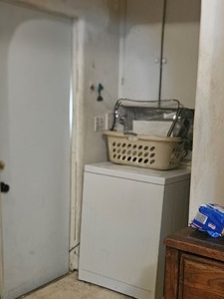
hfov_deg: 29.7
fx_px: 423
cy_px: 172
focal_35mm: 49
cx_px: 120
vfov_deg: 38.8
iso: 640
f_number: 1.8
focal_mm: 5.4
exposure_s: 1/30
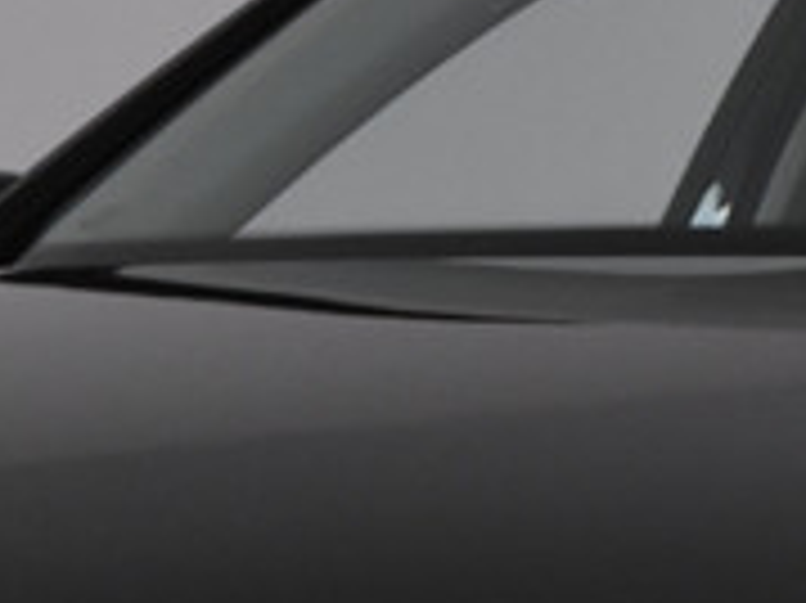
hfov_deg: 6.3
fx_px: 7283
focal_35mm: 313
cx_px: 806
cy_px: 1199
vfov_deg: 4.7
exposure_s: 1/200
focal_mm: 38
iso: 1600
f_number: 5.6
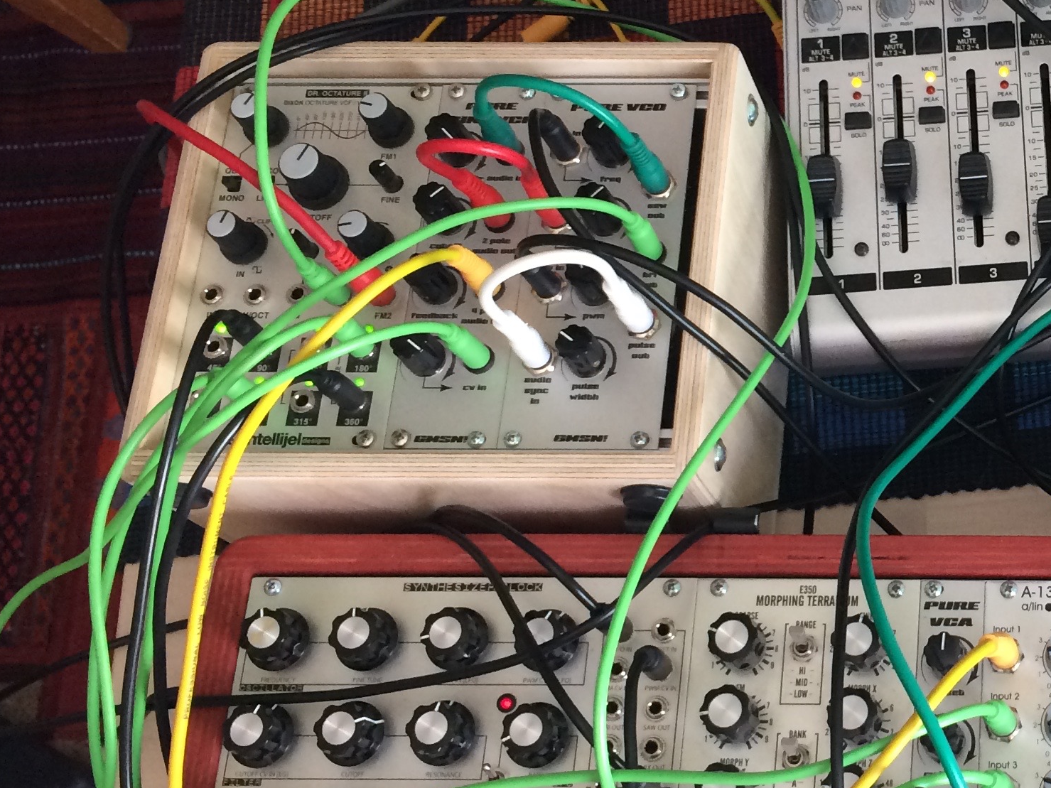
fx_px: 1943
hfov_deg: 28.1
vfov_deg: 22.9
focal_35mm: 64
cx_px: 1089
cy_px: 310
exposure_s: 1/33
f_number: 2.2
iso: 64
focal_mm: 4.15
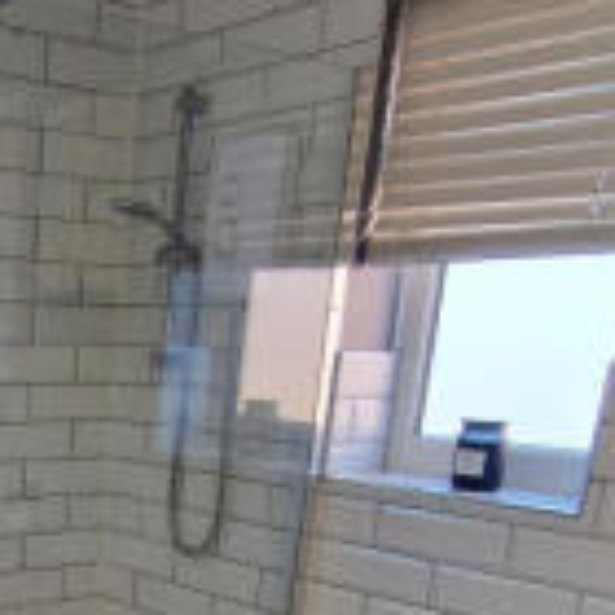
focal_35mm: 48
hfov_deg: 32.0
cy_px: 674
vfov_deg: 31.4
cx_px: -29
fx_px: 965
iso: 100
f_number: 2.2
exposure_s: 1/50
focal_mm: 2.2
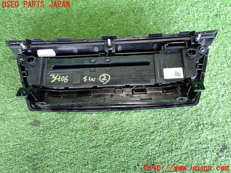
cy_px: 86
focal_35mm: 36
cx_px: 116
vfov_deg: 39.7
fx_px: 240
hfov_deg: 51.4
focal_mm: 6.37
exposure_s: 1/25
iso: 800
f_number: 2.5
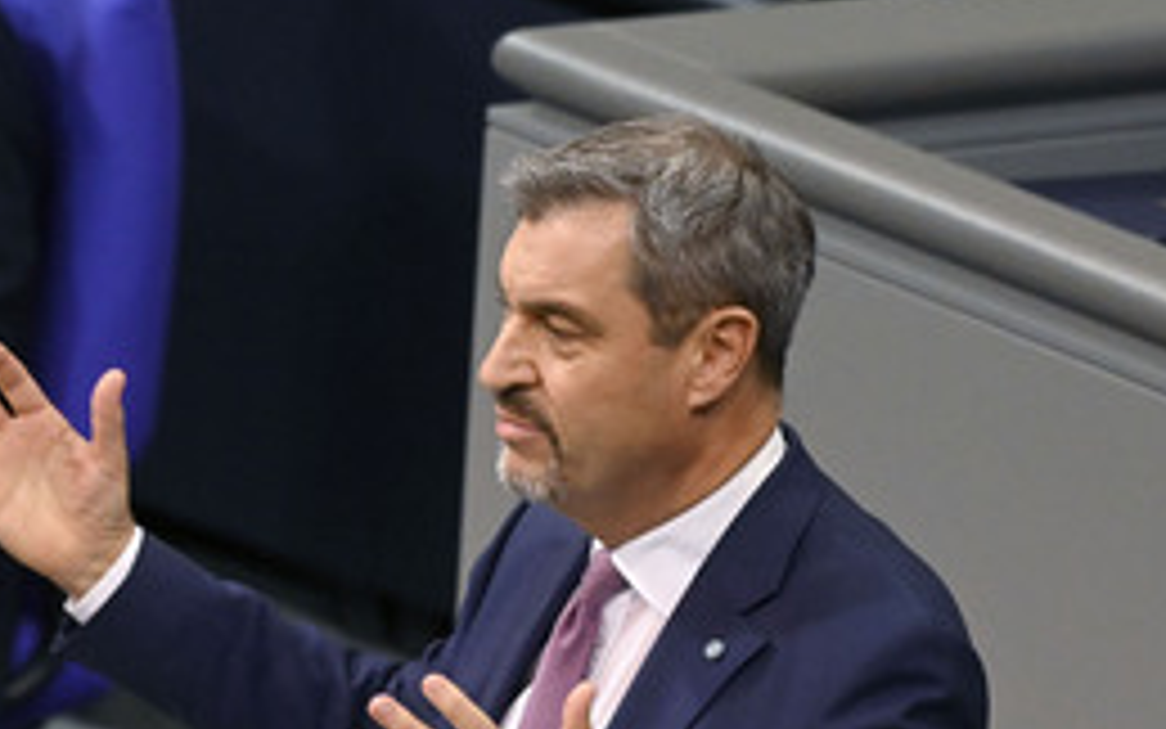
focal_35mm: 532
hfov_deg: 3.9
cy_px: 580
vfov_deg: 2.5
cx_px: 466
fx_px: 16909
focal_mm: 300
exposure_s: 1/400
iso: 10000
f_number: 5.6
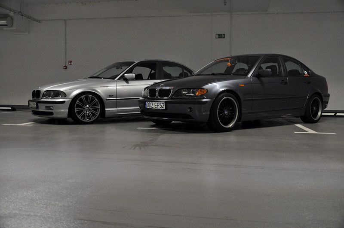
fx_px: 344
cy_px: 114
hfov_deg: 53.2
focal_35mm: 36
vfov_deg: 36.8
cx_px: 172
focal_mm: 24
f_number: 3.8
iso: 800
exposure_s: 1/50
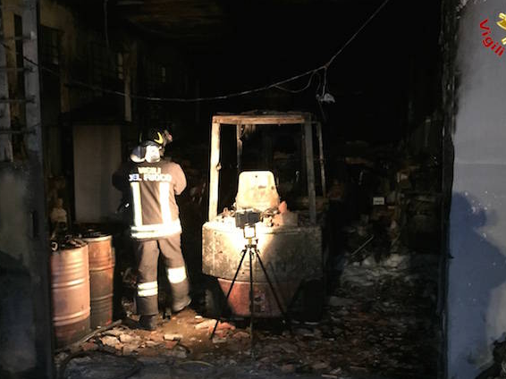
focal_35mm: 41
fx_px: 599
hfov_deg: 45.8
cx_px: 244
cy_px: 194
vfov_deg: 35.1
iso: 800
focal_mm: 4.15
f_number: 2.2
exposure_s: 1/15
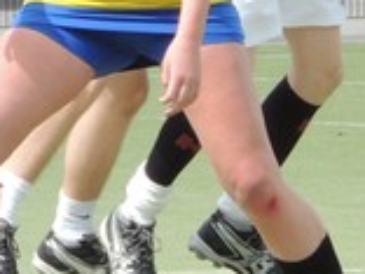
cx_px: -126
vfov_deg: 1.3
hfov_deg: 1.8
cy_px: -255
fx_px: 11788
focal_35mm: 1118
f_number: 4.5
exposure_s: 1/500
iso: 160
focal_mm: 30.3
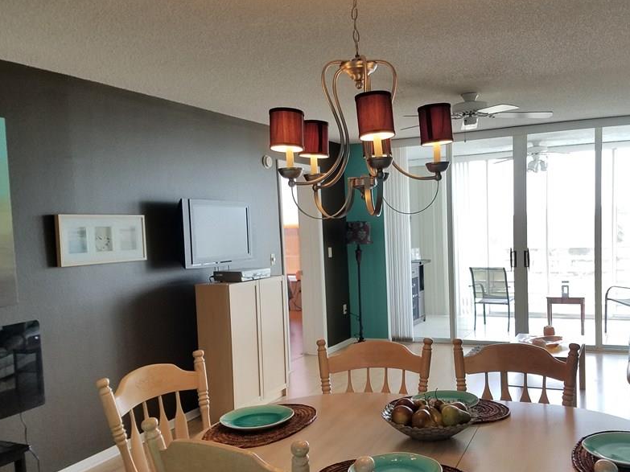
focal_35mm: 34
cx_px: 386
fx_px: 619
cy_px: 267
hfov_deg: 53.5
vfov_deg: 41.7
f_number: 1.7
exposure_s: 1/120
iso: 50
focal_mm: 4.2
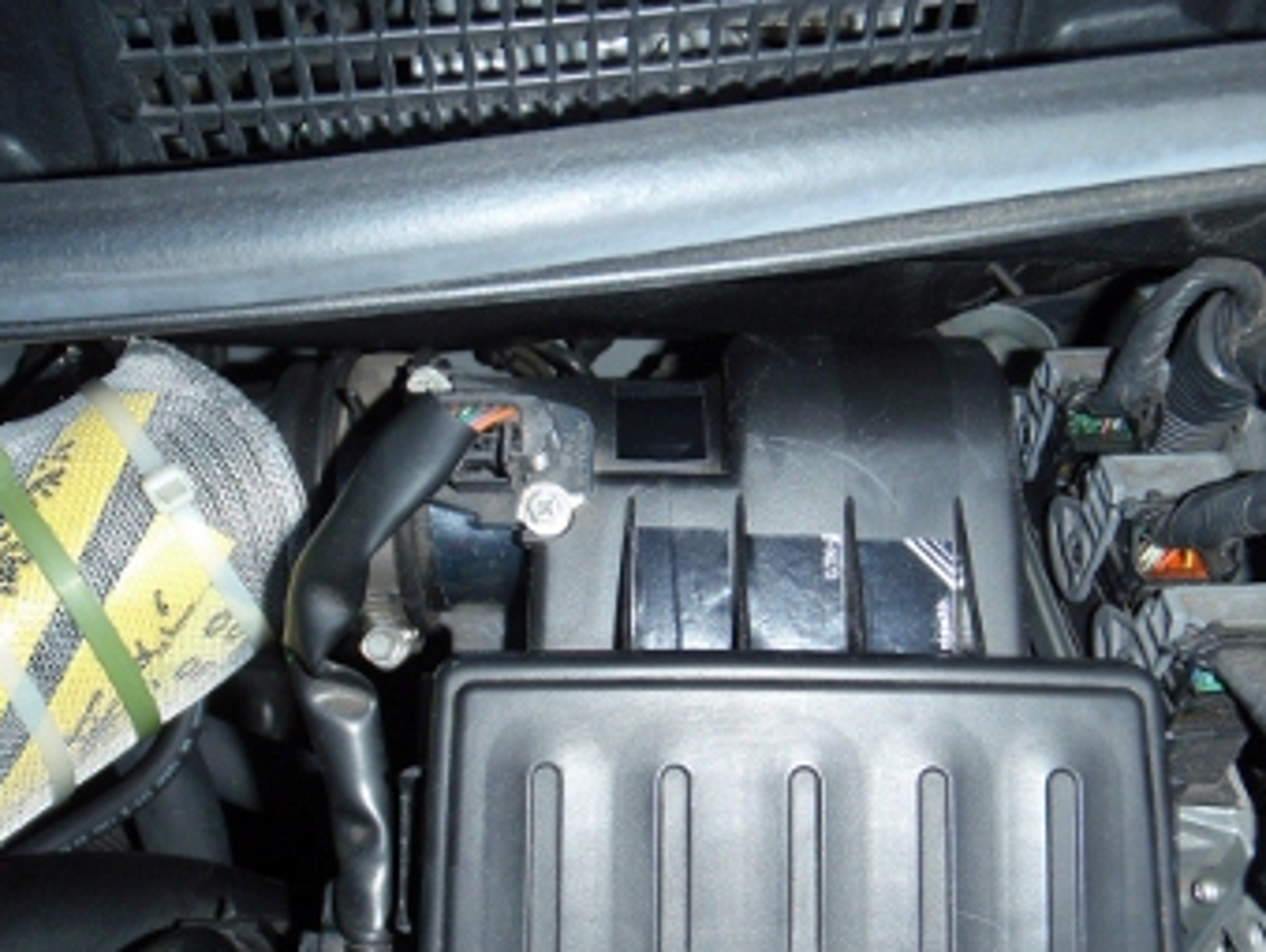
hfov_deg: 55.3
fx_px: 1208
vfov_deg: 42.9
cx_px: 646
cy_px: 556
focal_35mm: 33
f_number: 3.5
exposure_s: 1/30
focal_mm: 5
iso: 100
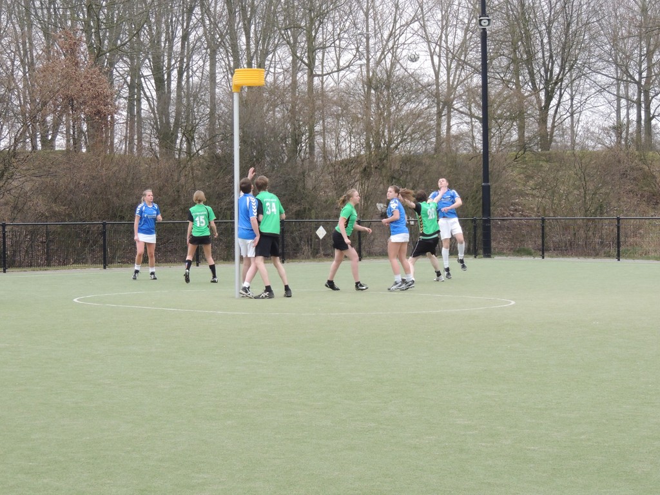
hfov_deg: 19.6
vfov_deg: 14.8
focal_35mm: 100
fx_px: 1907
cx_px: 330
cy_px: 248
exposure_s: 1/250
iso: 400
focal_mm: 17.8
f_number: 4.1
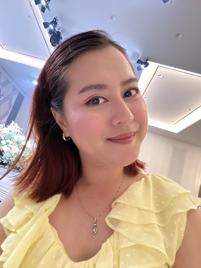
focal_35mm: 23
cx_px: 100
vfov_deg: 73.9
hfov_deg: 58.9
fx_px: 178
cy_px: 134
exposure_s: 1/25
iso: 500
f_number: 1.9
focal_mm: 2.69
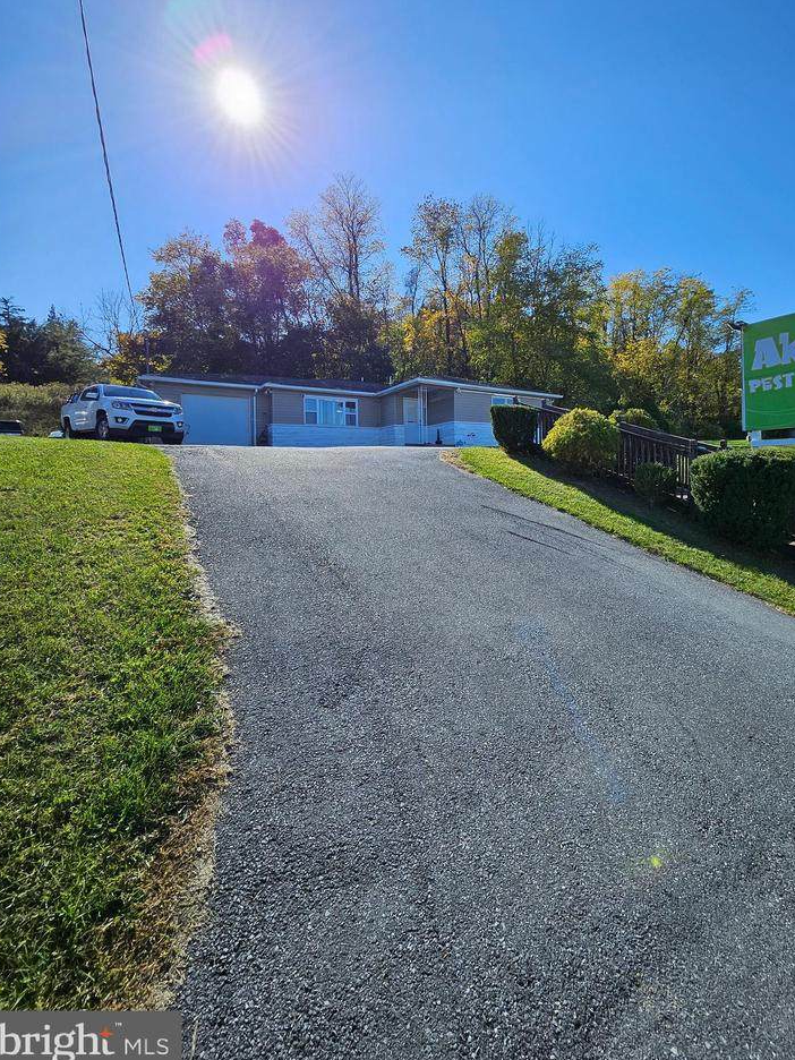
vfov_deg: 97.7
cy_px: 464
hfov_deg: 81.4
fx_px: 459
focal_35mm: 15
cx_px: 442
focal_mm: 1.74
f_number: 2.2
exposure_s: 1/1297
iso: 32
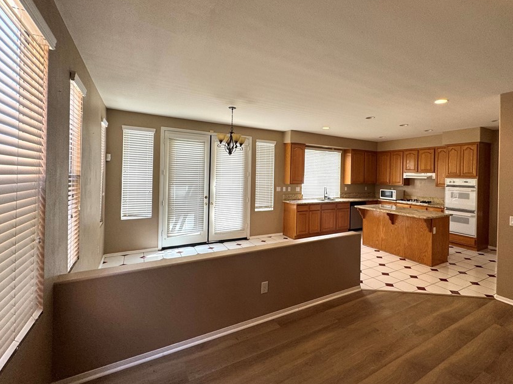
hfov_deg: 90.4
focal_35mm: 17
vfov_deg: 74.6
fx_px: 252
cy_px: 176
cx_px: 295
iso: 125
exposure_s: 1/120
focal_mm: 2.22
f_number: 2.2
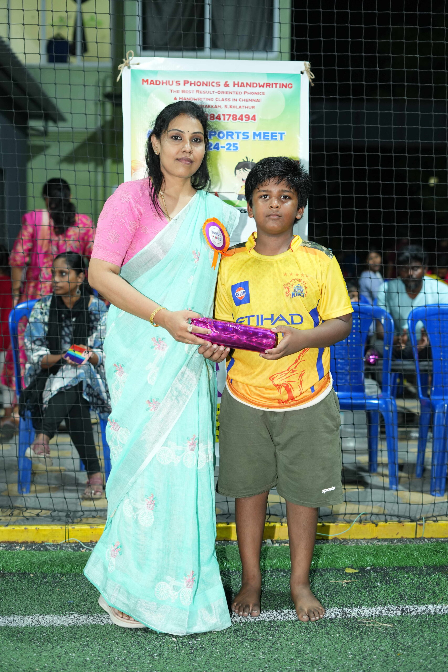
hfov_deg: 27.0
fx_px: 933
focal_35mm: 50
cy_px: 336
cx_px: 224
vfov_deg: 39.6
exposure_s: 1/160
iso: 2000
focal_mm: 50
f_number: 2.8
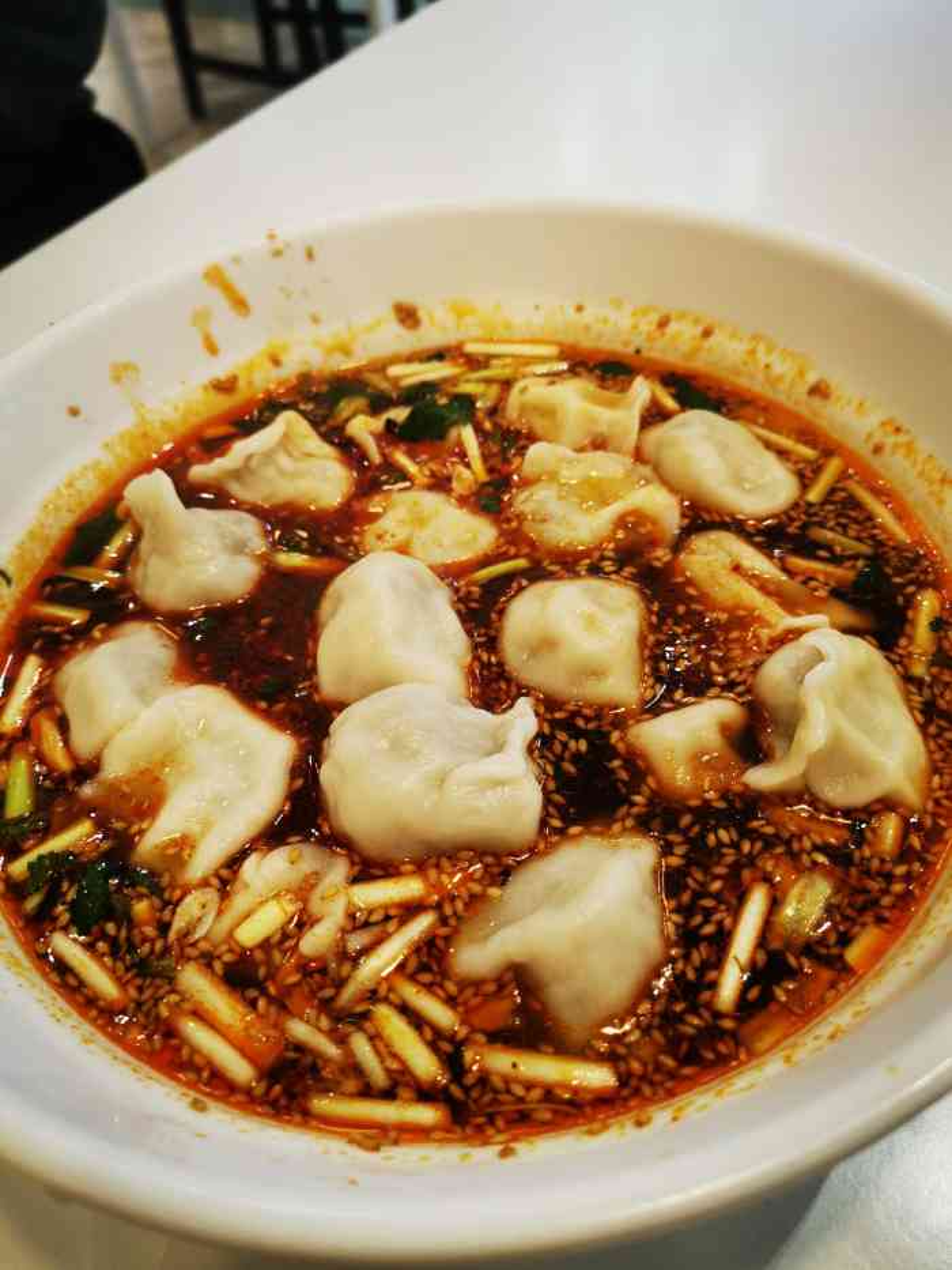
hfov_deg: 51.4
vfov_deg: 65.3
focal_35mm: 27
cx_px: 476
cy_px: 635
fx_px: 990
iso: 100
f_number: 1.8
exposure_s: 1/100
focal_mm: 5.58
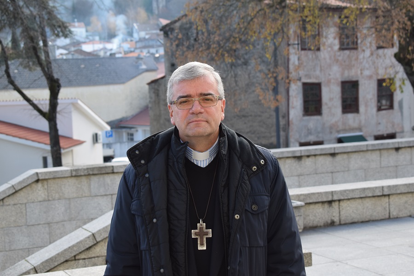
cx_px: 207
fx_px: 949
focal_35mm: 82
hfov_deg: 24.6
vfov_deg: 16.6
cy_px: 138
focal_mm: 55
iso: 400
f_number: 7.1
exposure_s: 1/200
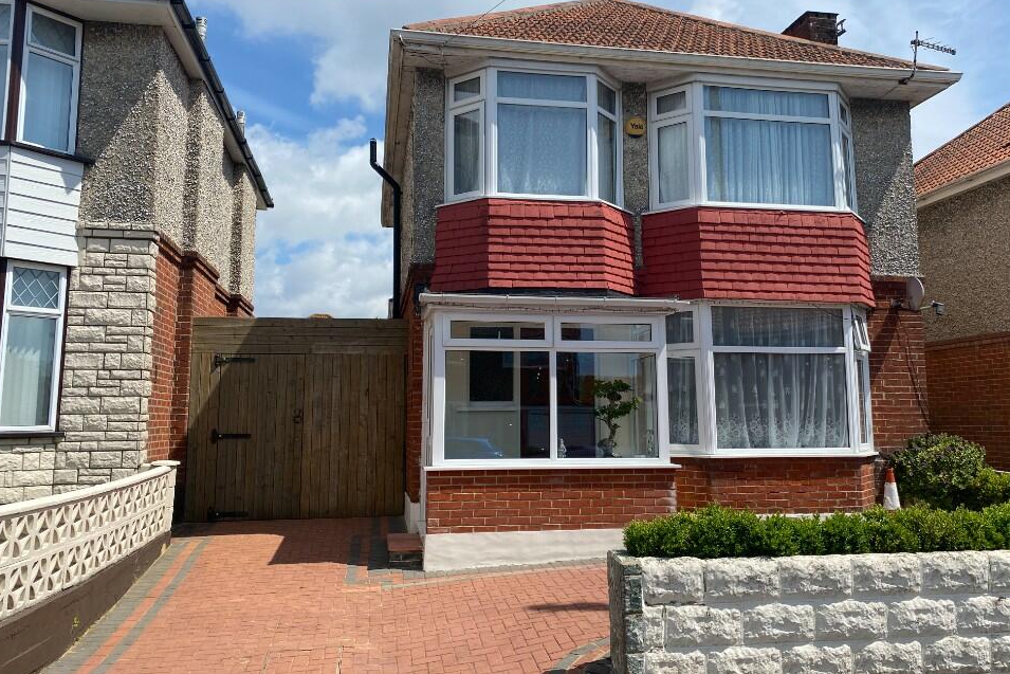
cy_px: 307
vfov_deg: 44.9
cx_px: 529
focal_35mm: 29
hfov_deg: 63.6
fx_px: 814
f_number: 1.8
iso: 32
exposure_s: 1/3846
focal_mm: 4.25
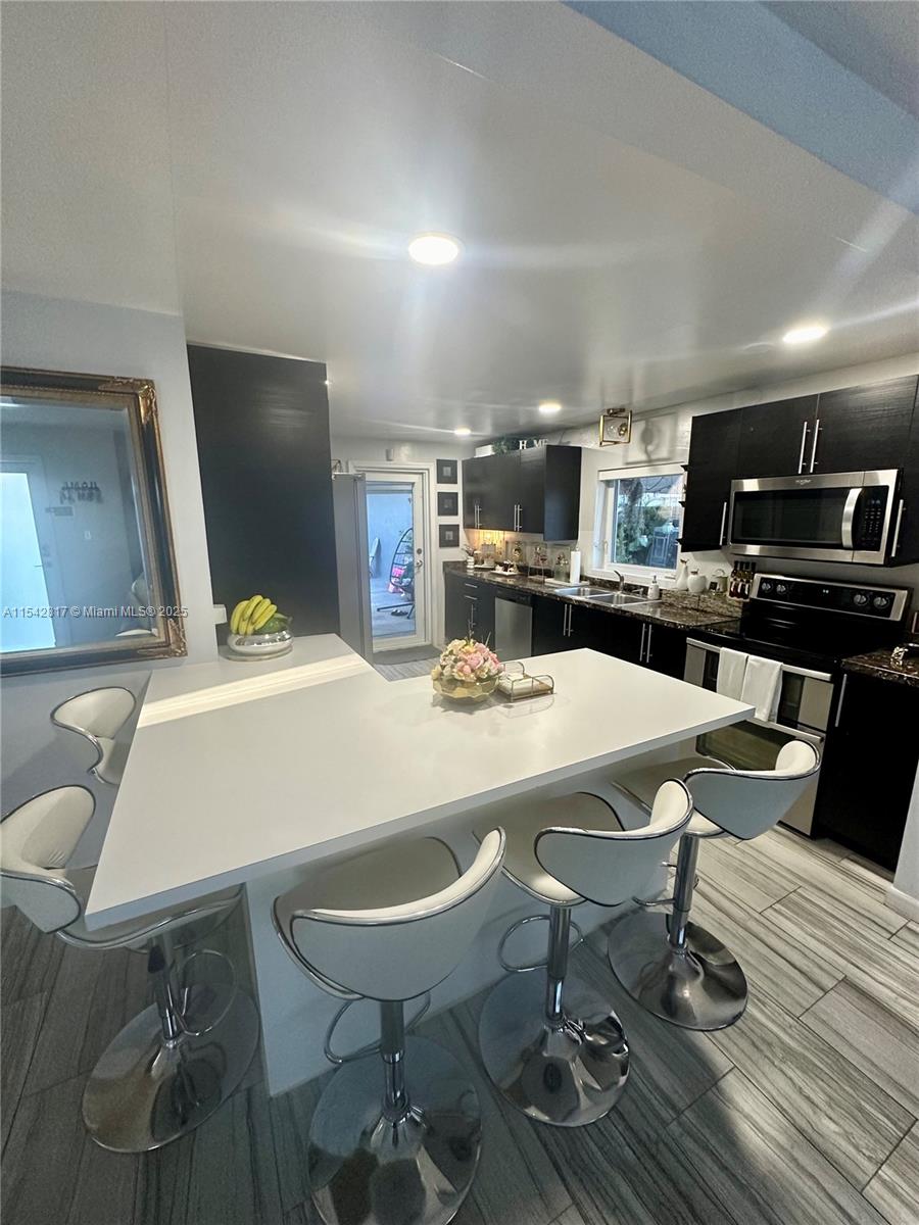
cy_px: 612
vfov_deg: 102.1
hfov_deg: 85.7
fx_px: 496
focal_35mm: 14
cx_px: 460
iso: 250
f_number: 2.2
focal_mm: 2.22
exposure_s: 1/120
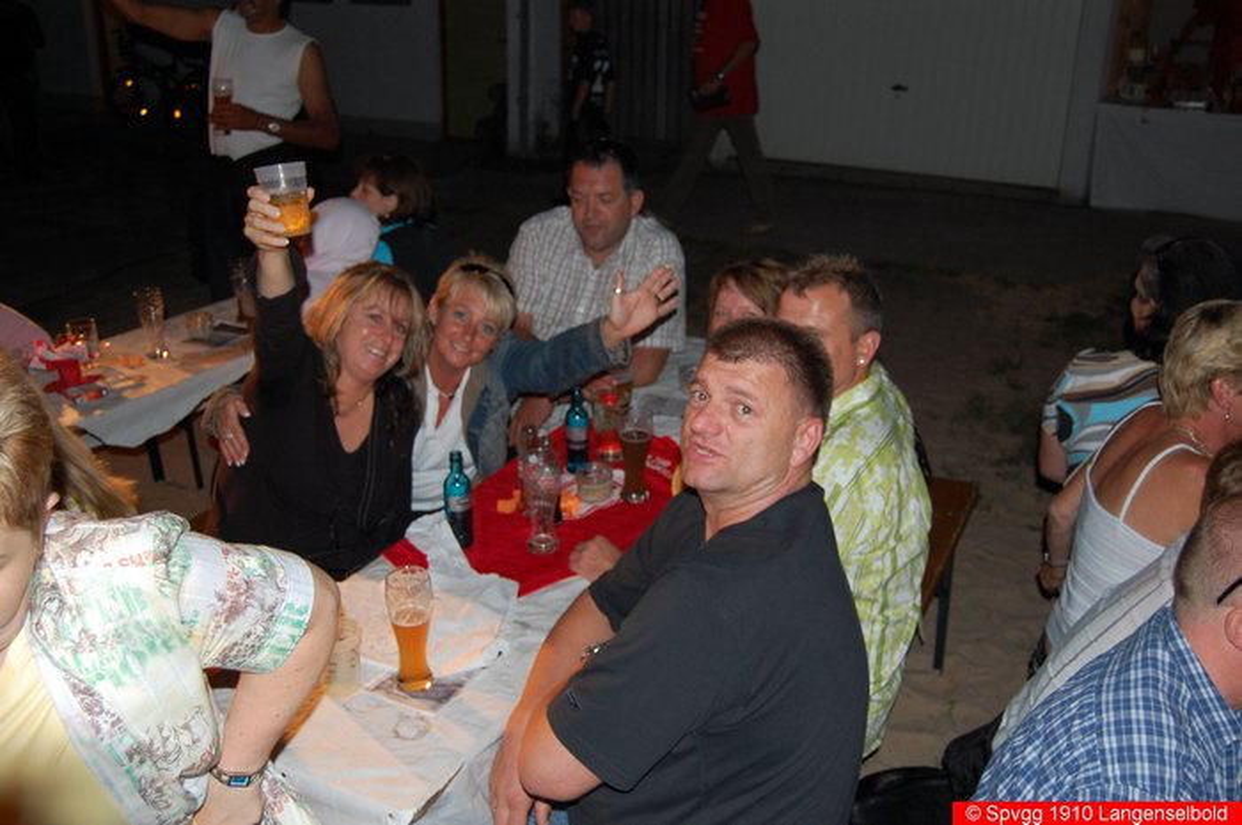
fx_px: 1189
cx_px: 621
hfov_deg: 55.2
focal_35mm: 34
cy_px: 412
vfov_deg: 38.3
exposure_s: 1/60
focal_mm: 23
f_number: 3.8
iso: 400
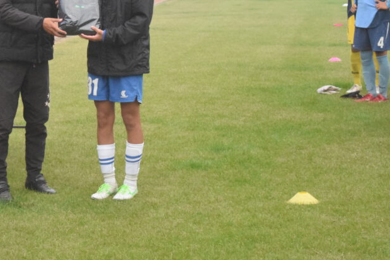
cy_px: 17
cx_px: 53
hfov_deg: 16.1
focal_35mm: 126
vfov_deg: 10.8
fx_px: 1365
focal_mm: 40
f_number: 5
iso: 4000
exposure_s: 1/2500
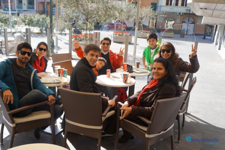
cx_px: 112
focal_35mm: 30
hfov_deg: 62.0
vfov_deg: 43.6
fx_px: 187
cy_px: 75
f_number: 4
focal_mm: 20
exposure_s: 1/250
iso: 100
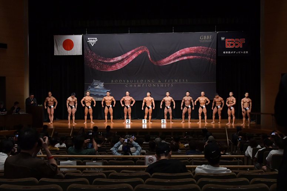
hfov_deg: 36.9
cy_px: 96
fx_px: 430
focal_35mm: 54
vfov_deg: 25.0
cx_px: 144
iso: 5000
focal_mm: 36
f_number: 5.6
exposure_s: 1/400
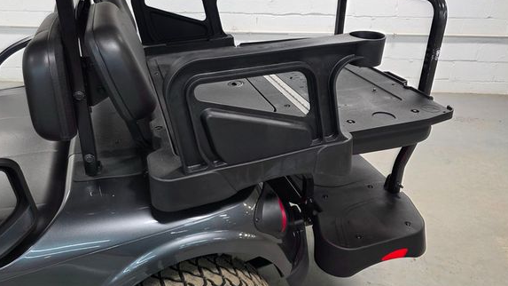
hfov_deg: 67.9
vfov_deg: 41.3
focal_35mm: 28
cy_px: 118
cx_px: 250
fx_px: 377
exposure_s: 1/120
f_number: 1.7
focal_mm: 6.3
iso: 160
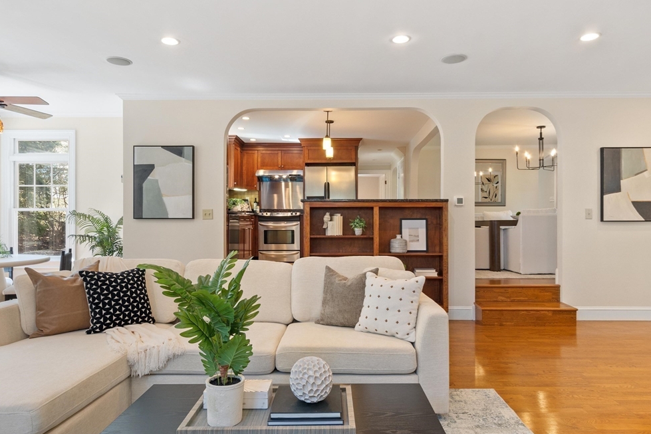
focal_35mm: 23
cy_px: 224
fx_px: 416
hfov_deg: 76.1
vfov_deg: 55.1
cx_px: 336
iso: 400
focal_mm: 15
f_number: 7.1
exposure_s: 1/2.5
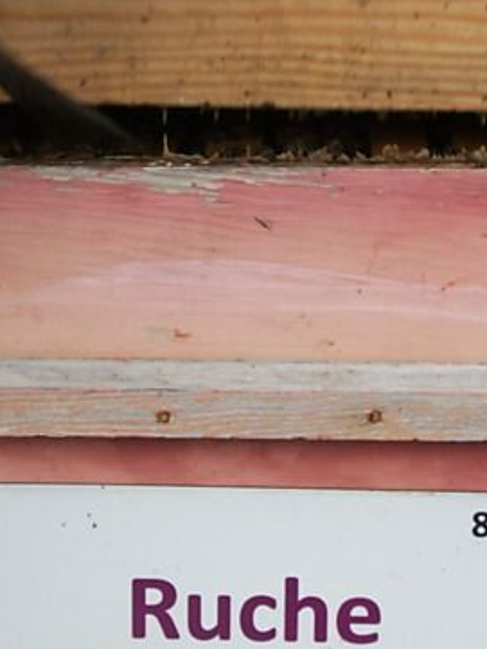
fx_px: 2400
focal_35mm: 128
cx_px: 243
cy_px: 252
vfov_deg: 15.4
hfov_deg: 11.6
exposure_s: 1/100
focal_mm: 13.7
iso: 80
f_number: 4.6
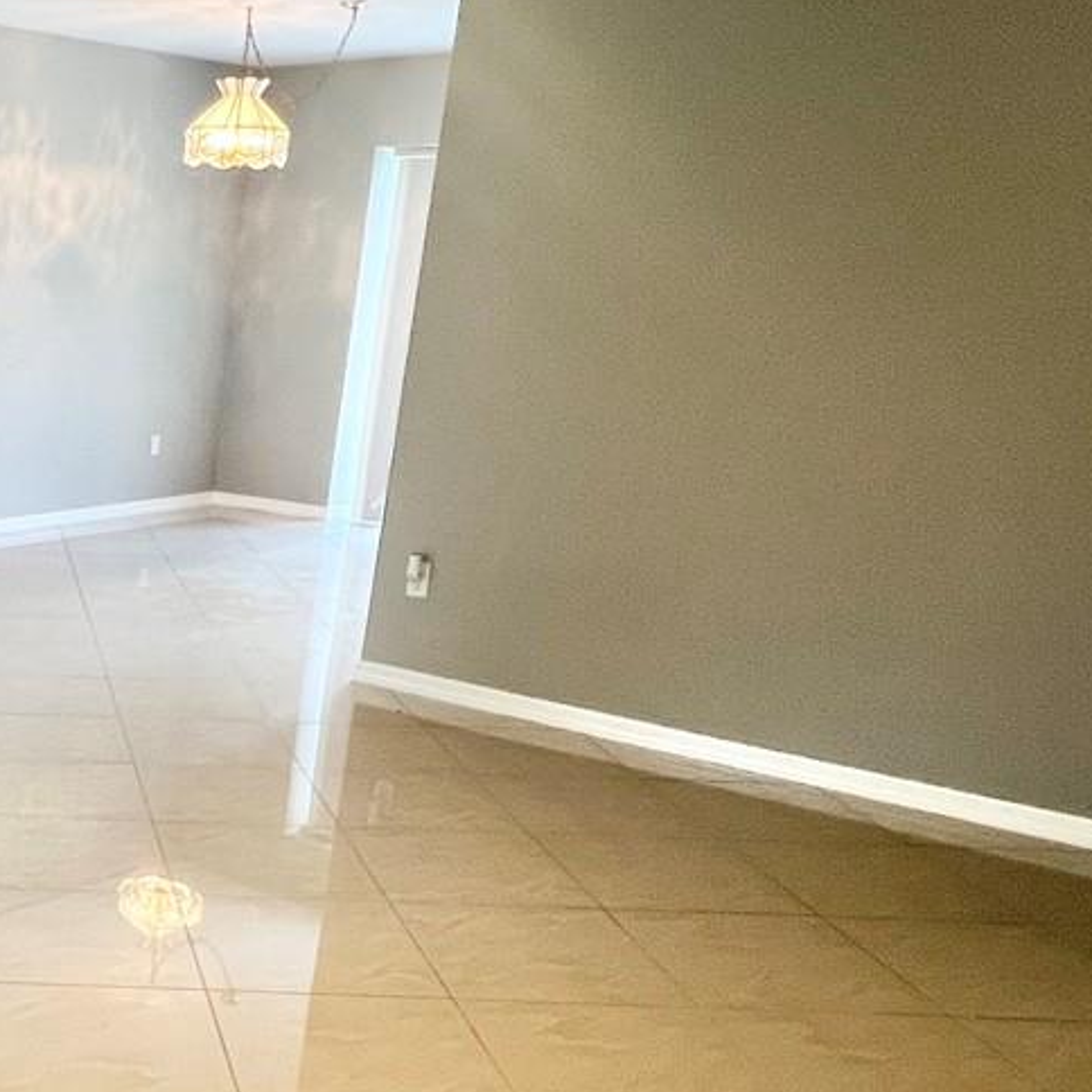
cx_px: -83
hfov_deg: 37.4
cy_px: 930
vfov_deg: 41.3
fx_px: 1356
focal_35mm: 38
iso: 125
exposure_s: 1/60
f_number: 1.8
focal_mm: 1.57
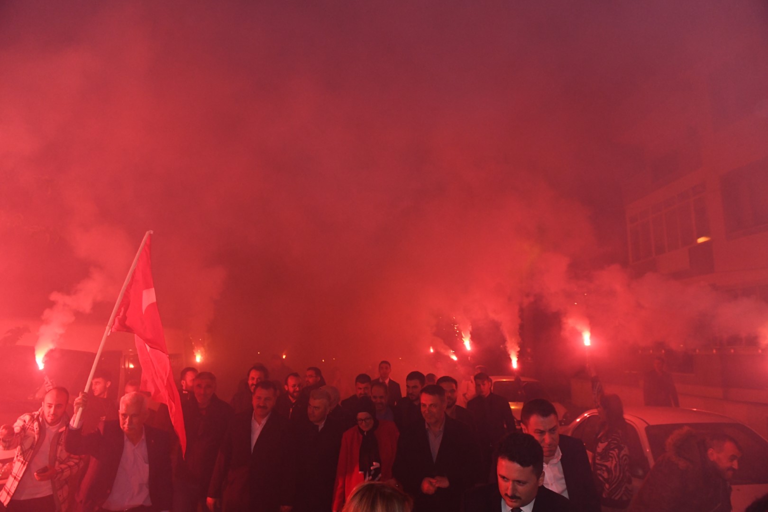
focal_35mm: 24
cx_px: 384
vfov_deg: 53.1
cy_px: 256
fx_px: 512
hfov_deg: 73.7
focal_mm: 24
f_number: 4
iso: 4000
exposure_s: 1/125
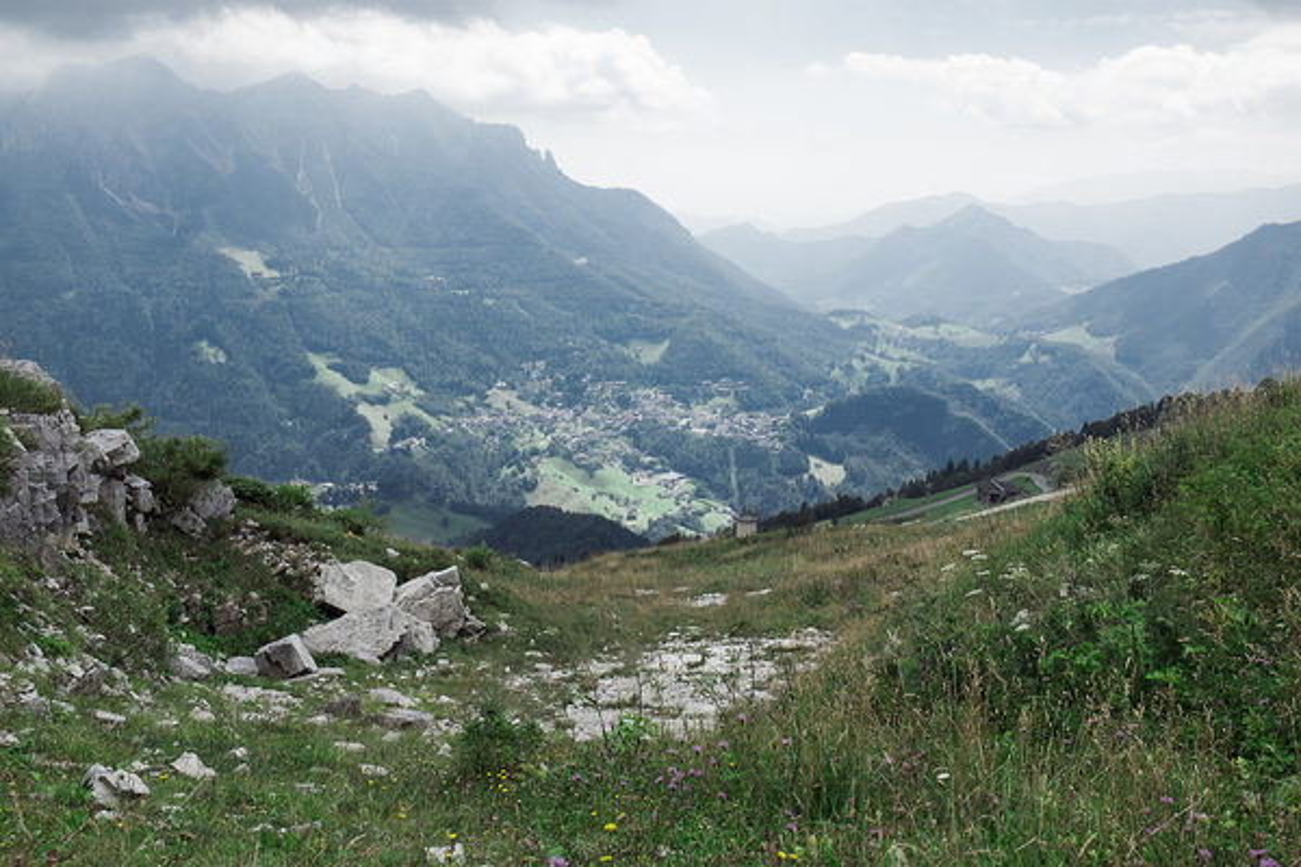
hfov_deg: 43.6
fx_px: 1626
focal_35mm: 45
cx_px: 650
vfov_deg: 29.9
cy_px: 434
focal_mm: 30.2
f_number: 10
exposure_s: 1/180
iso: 200
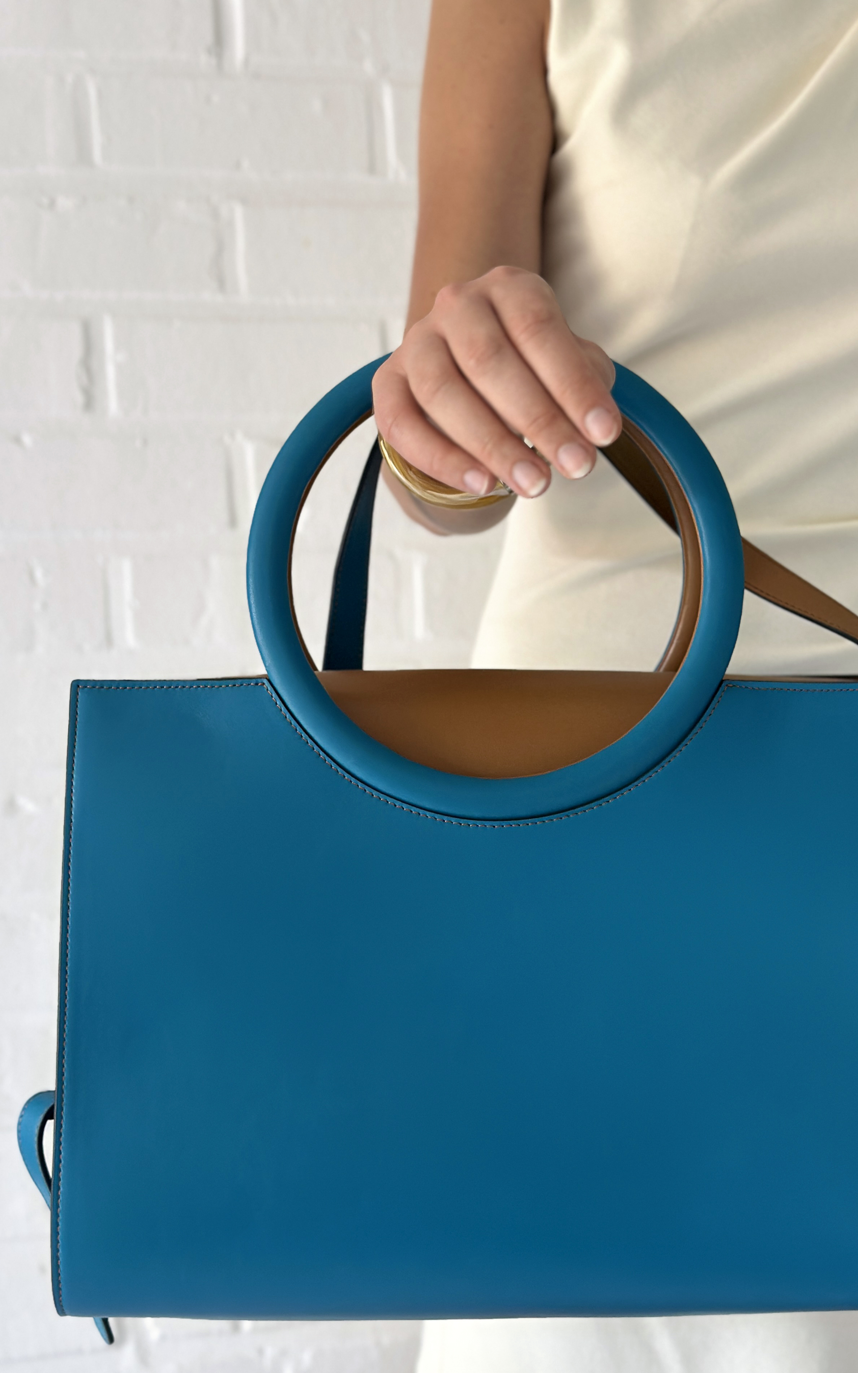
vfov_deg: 37.5
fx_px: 2021
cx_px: 517
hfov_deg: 23.9
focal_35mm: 54
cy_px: 728
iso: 125
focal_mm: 6.86
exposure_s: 1/81
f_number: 1.78
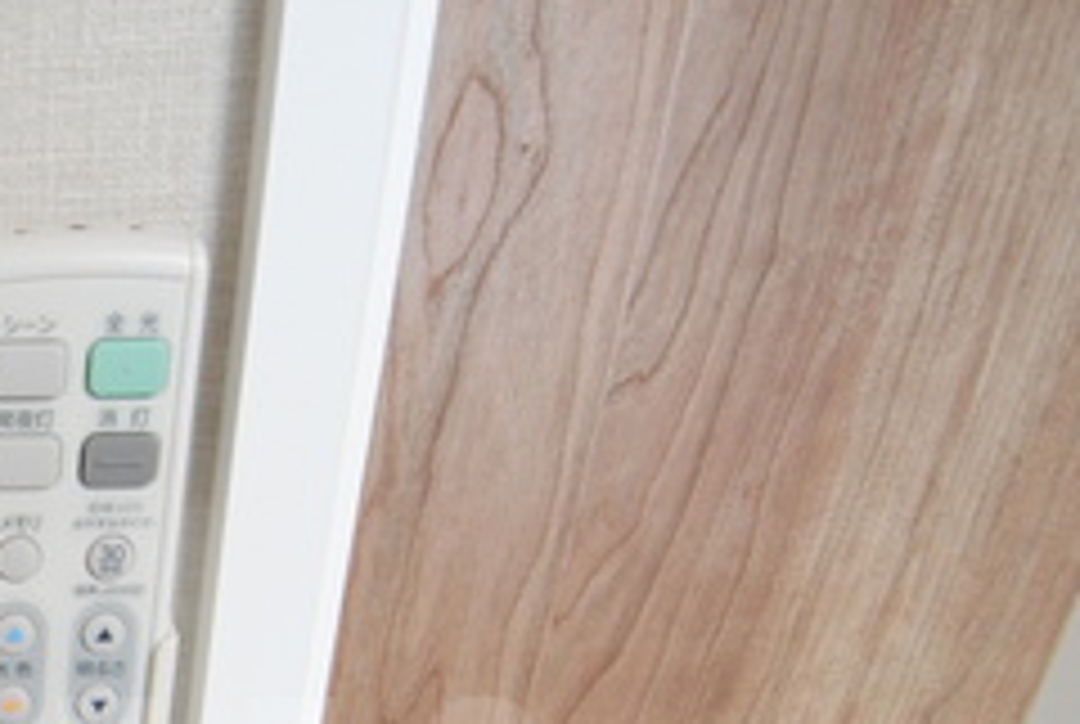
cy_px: 760
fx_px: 962
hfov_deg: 43.8
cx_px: -130
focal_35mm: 32
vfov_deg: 36.2
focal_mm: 8
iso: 800
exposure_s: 1/40
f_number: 4.5
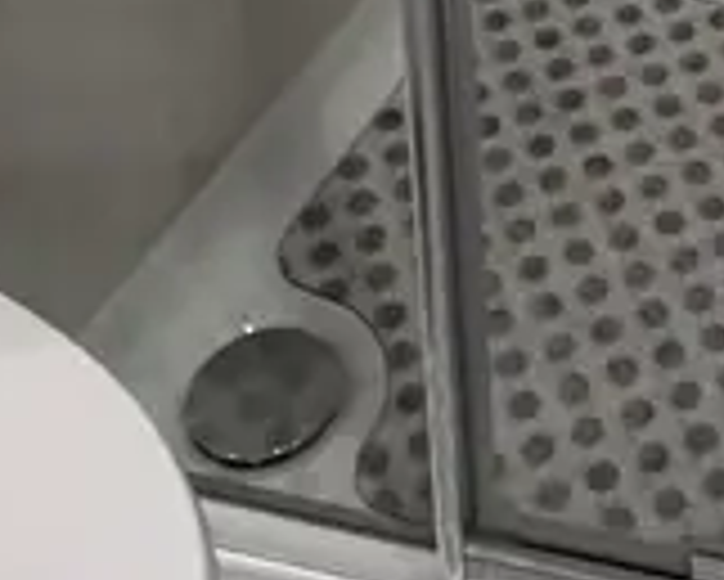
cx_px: 841
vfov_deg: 12.2
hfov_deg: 18.0
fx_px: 2187
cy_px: -796
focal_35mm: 102
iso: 250
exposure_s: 1/121
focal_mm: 2.22
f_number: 2.2
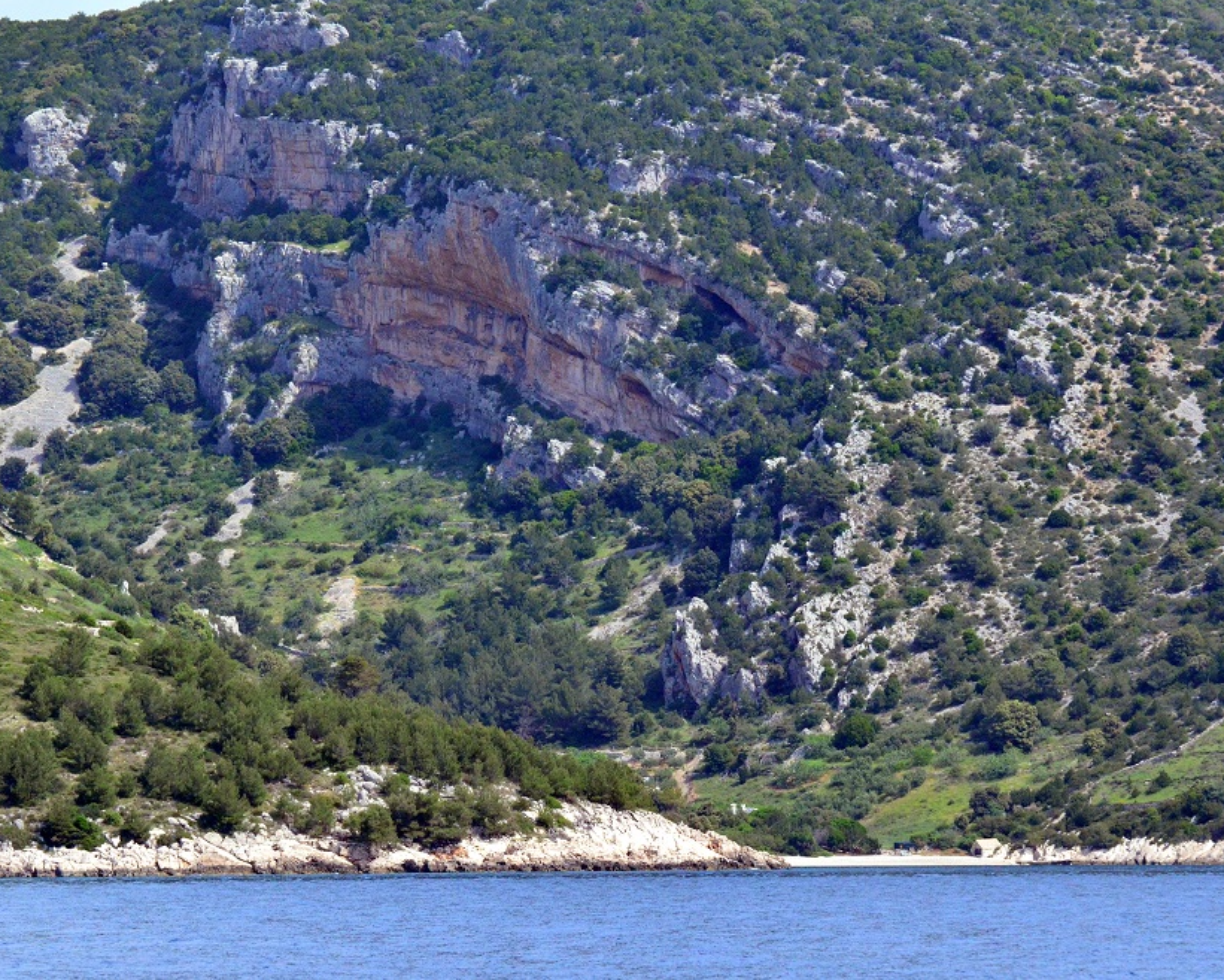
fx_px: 6811
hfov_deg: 10.3
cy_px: 490
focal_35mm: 188
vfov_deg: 8.2
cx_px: 631
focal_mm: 110
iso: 2500
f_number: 6.3
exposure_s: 1/8000
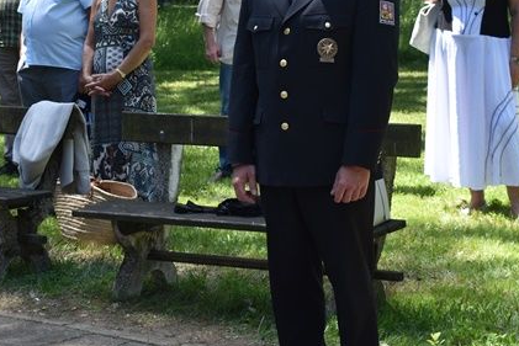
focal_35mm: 124
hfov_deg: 16.4
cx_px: 141
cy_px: 100
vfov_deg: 11.0
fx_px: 1788
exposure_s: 1/125
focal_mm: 34
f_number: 5.6
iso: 100
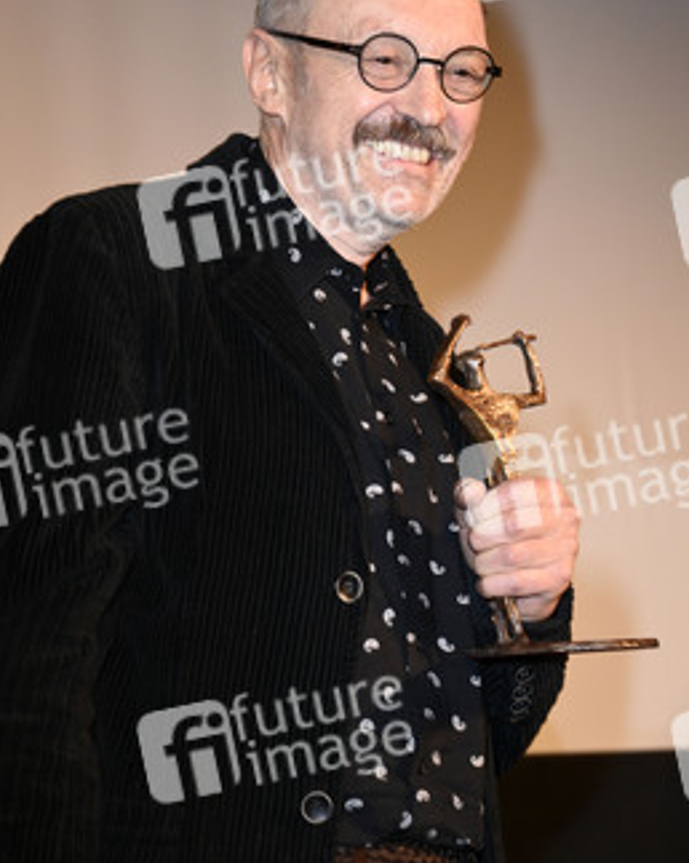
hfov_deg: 14.4
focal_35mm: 107
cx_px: 353
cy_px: 339
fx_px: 2730
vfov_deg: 17.9
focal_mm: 92
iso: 2000
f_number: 5.6
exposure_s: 1/125
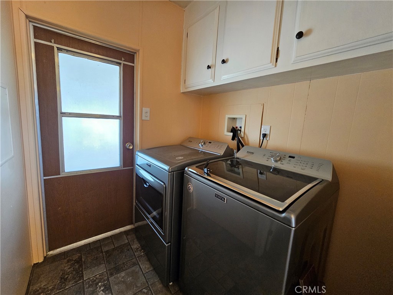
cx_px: 196
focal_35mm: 13
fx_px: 148
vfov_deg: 89.9
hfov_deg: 106.2
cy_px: 148
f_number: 2.2
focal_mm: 2.2
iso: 400
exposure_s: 1/40
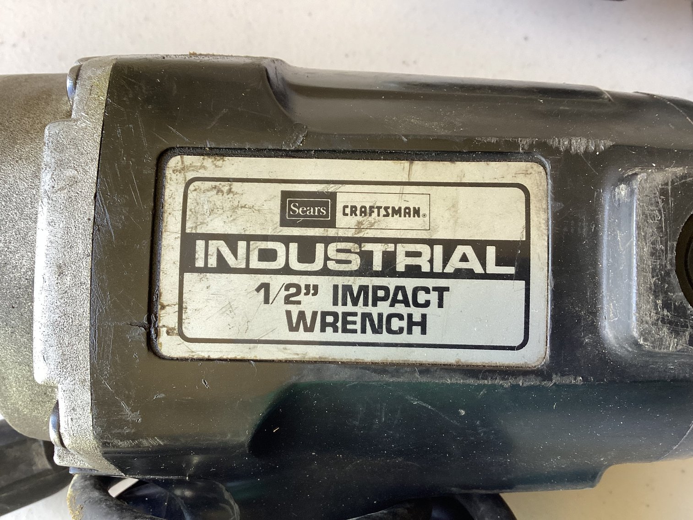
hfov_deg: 58.3
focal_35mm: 31
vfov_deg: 45.4
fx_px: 621
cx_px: 346
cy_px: 260
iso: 64
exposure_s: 1/60
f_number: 2.4
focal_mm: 3.3
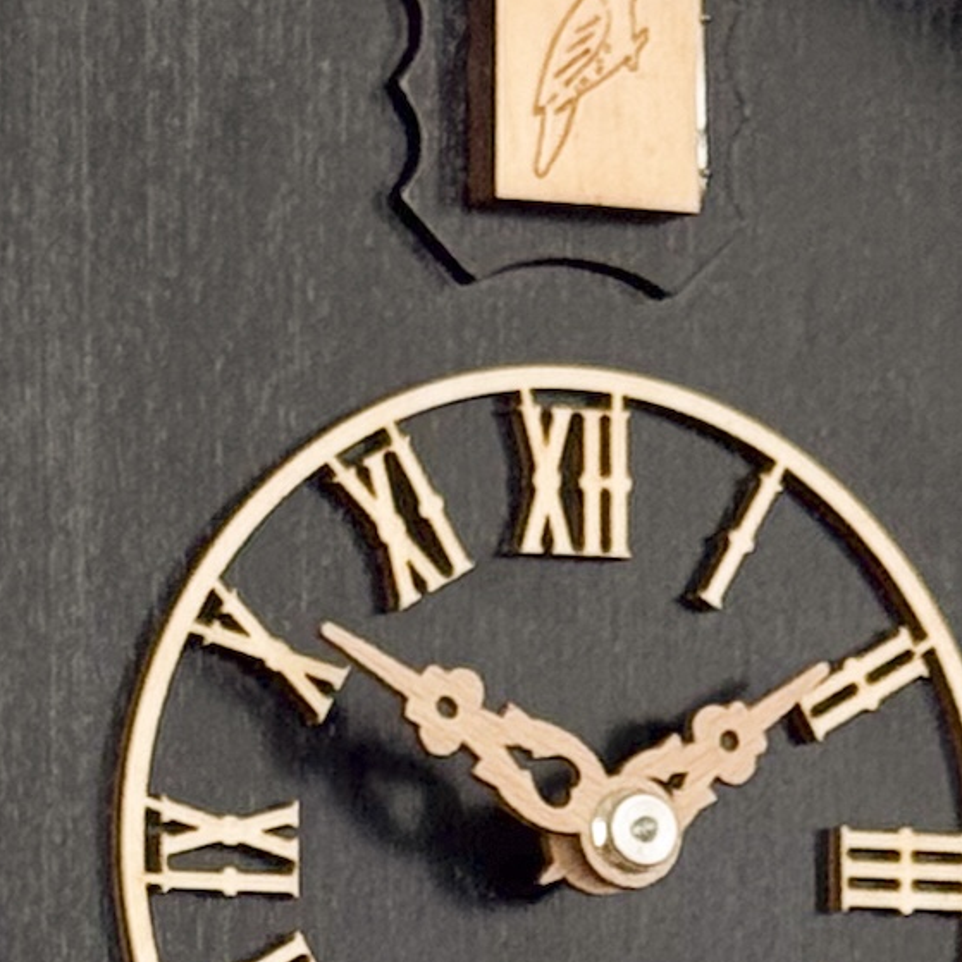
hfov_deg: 7.8
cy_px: 1424
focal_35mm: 223
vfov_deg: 7.7
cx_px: 468
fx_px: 7011
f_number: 1.8
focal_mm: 6.76
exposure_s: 1/120
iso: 100
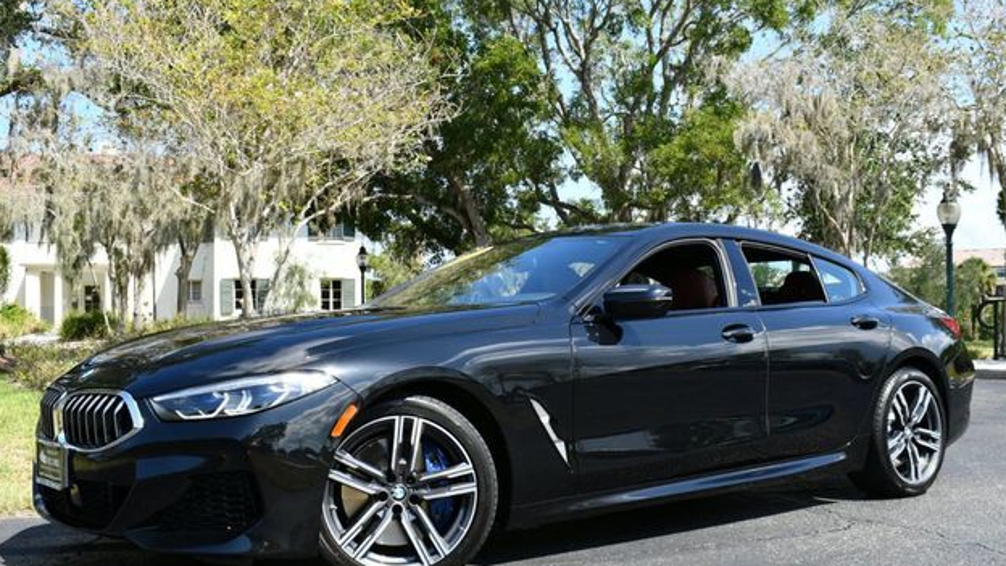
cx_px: 509
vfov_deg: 27.7
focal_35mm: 43
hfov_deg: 47.4
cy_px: 289
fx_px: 1147
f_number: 8
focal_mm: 20
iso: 160
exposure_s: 1/250
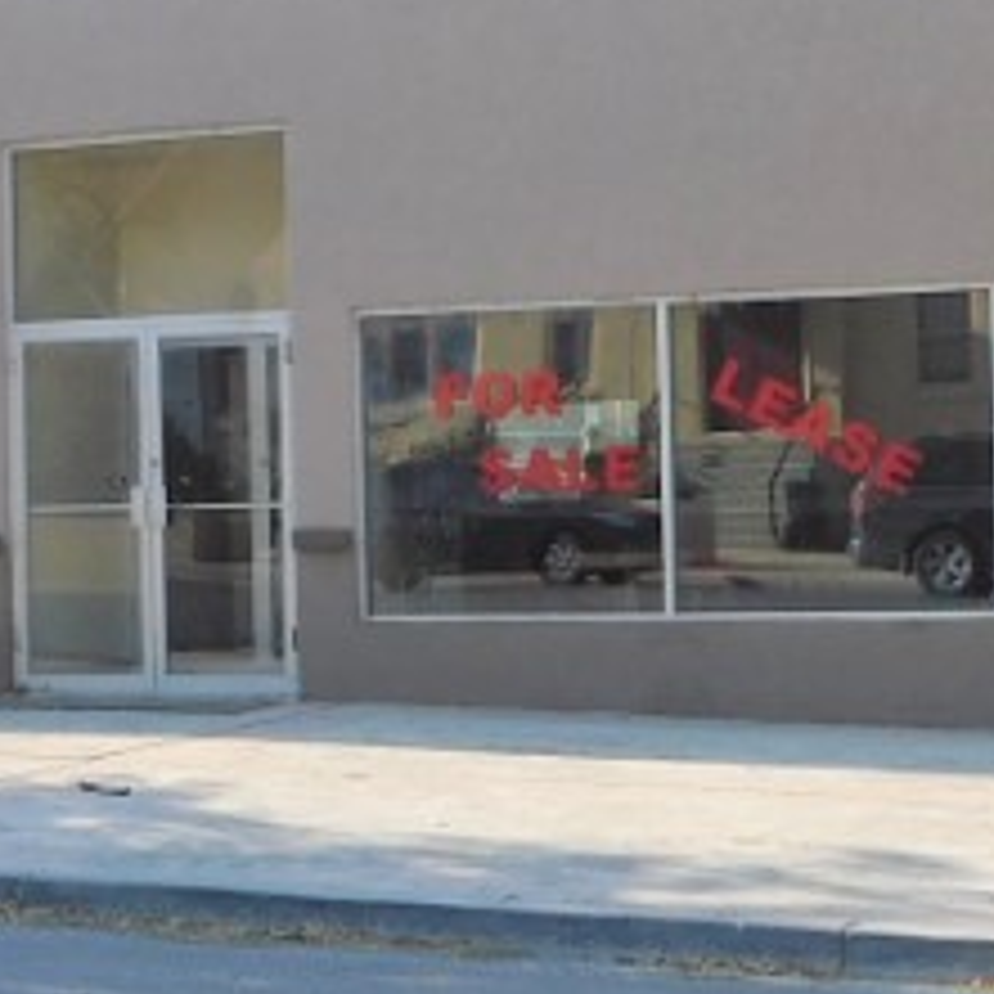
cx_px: 594
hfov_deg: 18.5
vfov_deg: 18.5
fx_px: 3054
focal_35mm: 94
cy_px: 472
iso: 125
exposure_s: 1/1000
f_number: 3
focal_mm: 4
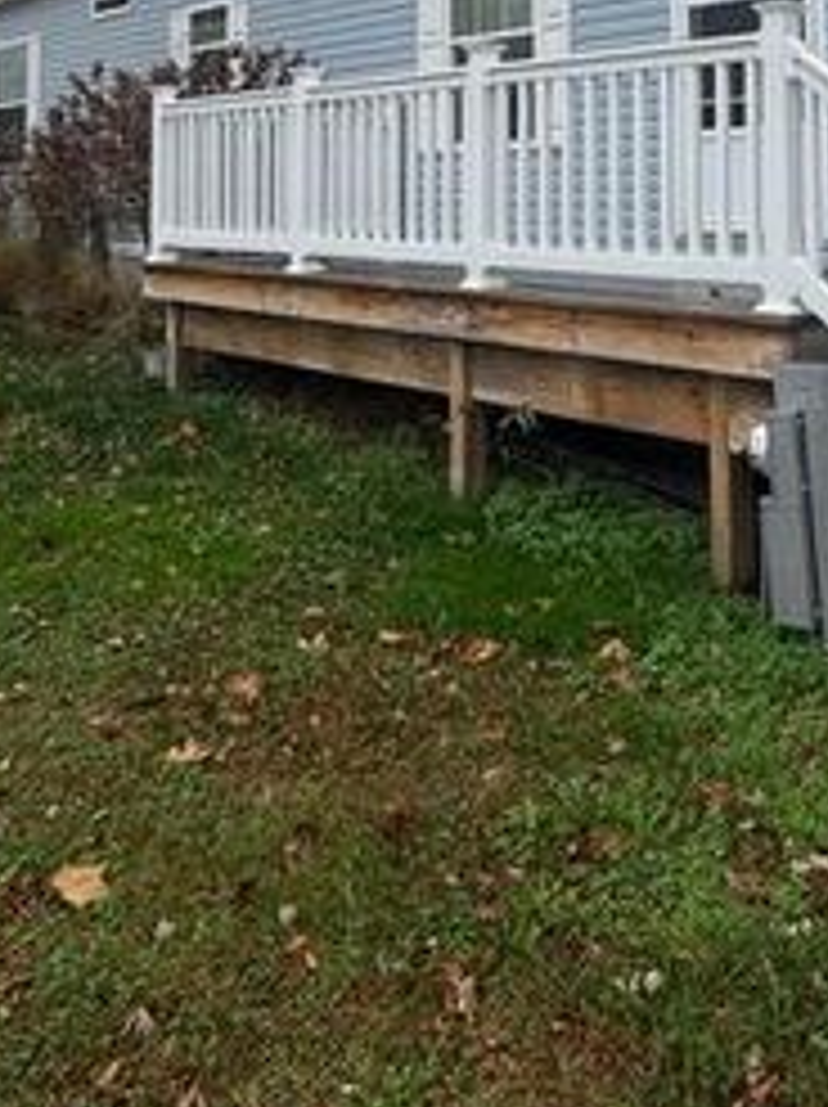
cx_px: 630
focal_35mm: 38
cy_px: 83
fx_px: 1214
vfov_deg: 44.1
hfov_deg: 36.7
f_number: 2.2
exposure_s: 1/498
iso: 40
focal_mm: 2.22
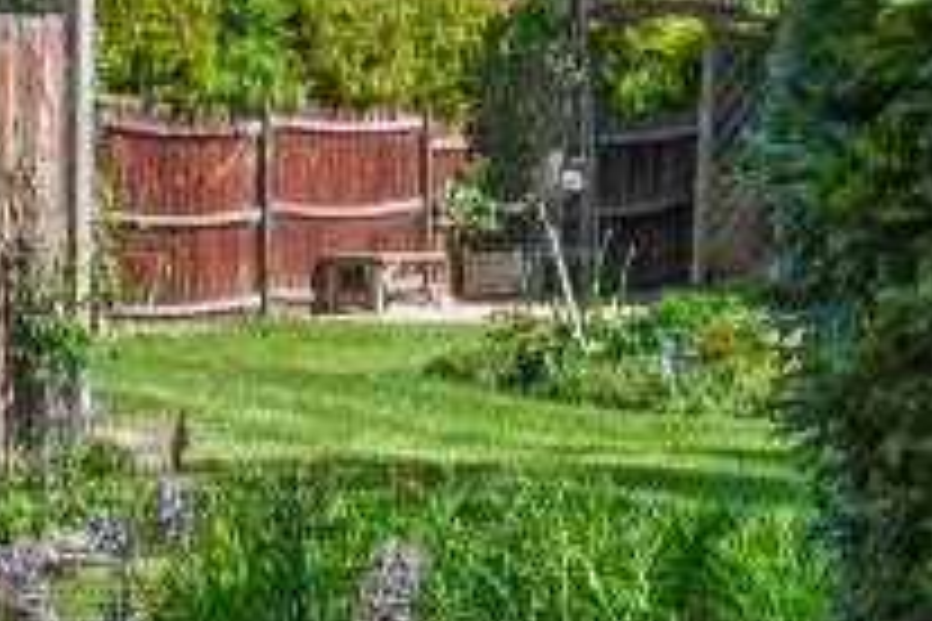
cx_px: -1067
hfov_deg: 14.6
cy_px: 324
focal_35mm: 109
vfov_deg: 12.6
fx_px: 2822
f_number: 8
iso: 400
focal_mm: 22
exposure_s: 1/1600
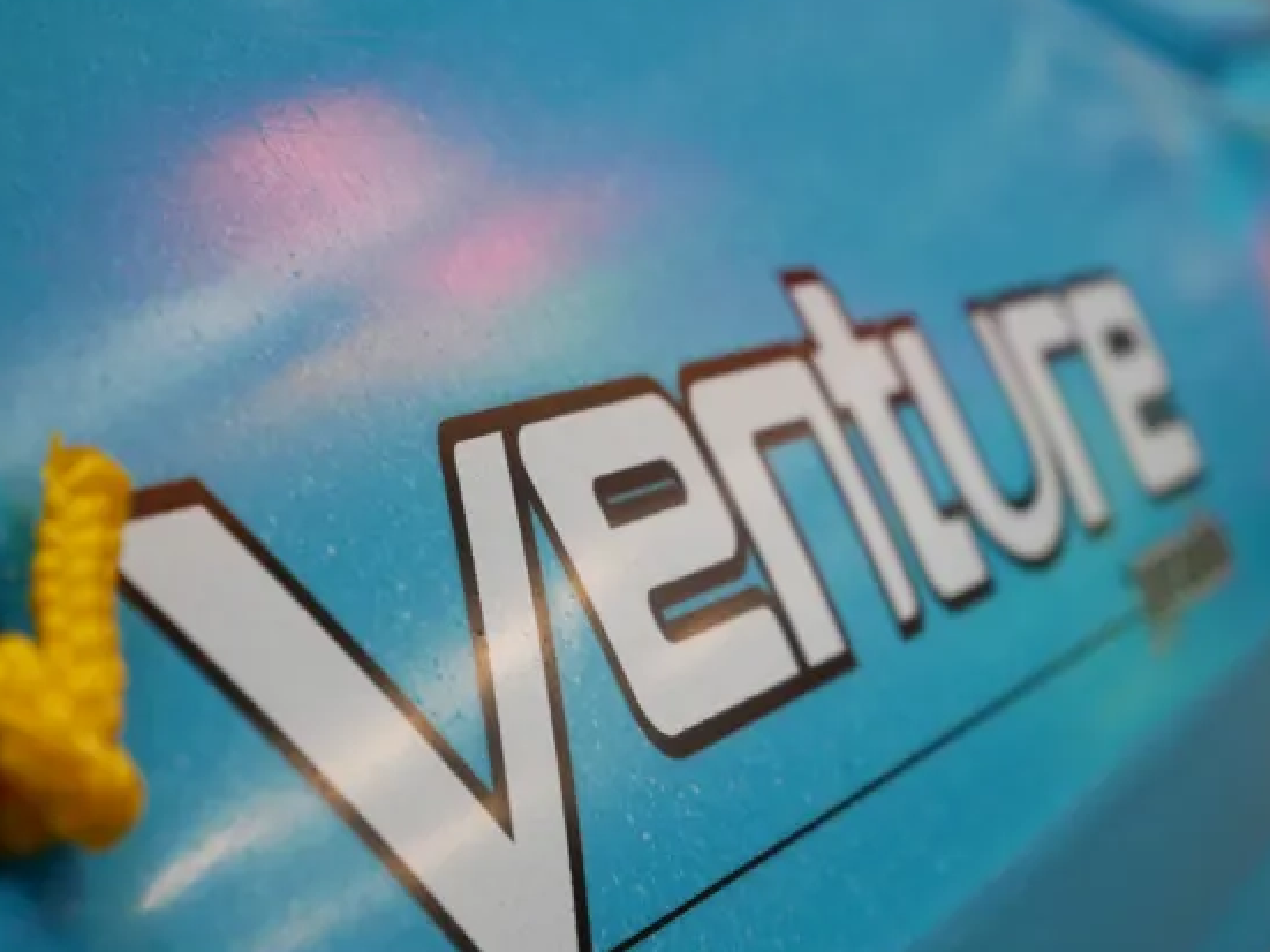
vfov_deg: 15.9
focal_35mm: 93
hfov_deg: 21.0
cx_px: 869
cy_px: 546
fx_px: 3411
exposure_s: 1/80
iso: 640
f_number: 5.6
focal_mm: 32
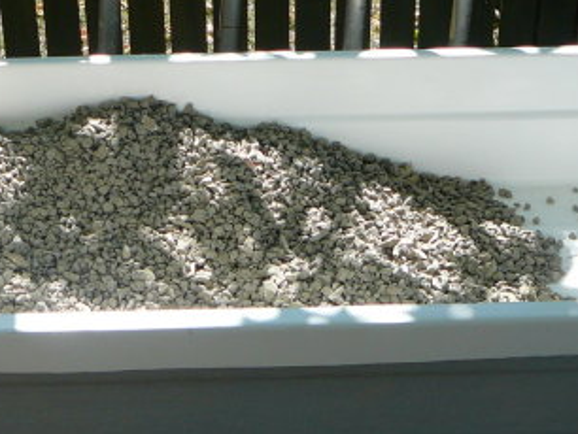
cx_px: 198
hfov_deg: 25.8
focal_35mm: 75
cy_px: 147
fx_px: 1253
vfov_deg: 19.6
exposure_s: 1/500
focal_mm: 5.2
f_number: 2.8
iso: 80
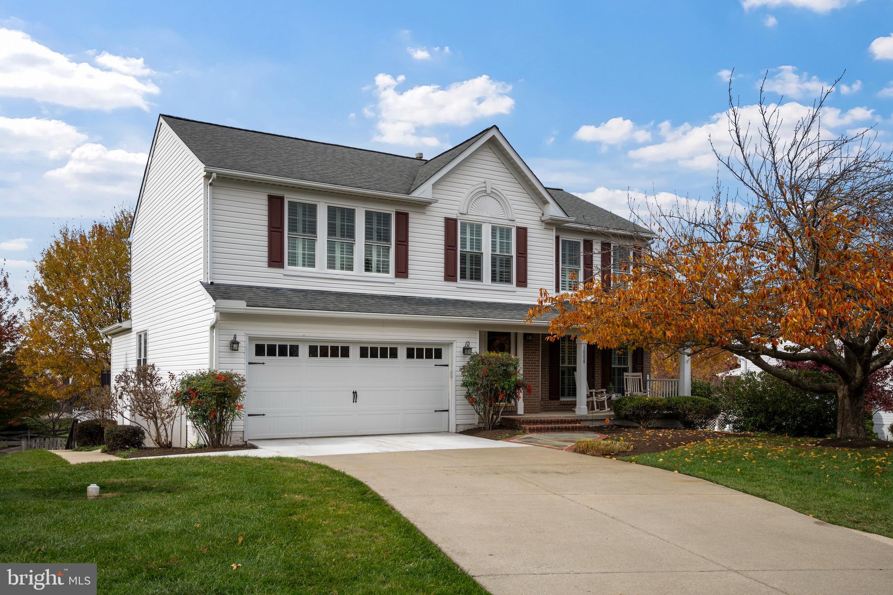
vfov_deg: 43.6
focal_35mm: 30
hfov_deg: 61.9
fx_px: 744
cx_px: 446
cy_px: 298
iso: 100
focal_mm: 30
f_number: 8
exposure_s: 1/40
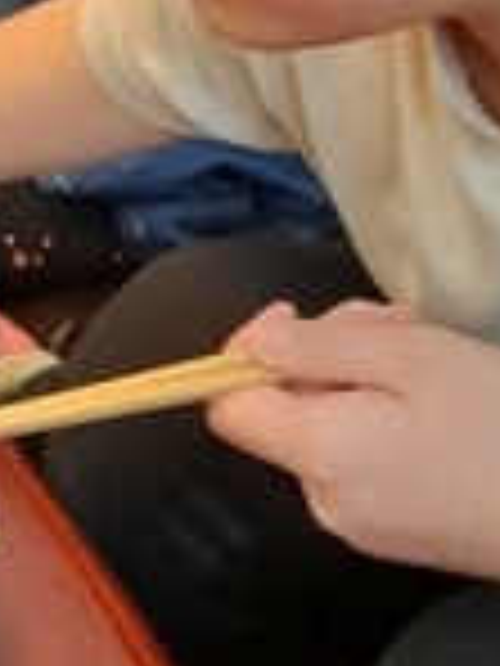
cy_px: -104
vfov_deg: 22.5
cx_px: 209
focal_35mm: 81
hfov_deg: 18.2
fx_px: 1560
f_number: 1.8
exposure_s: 1/24
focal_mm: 5.23
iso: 500
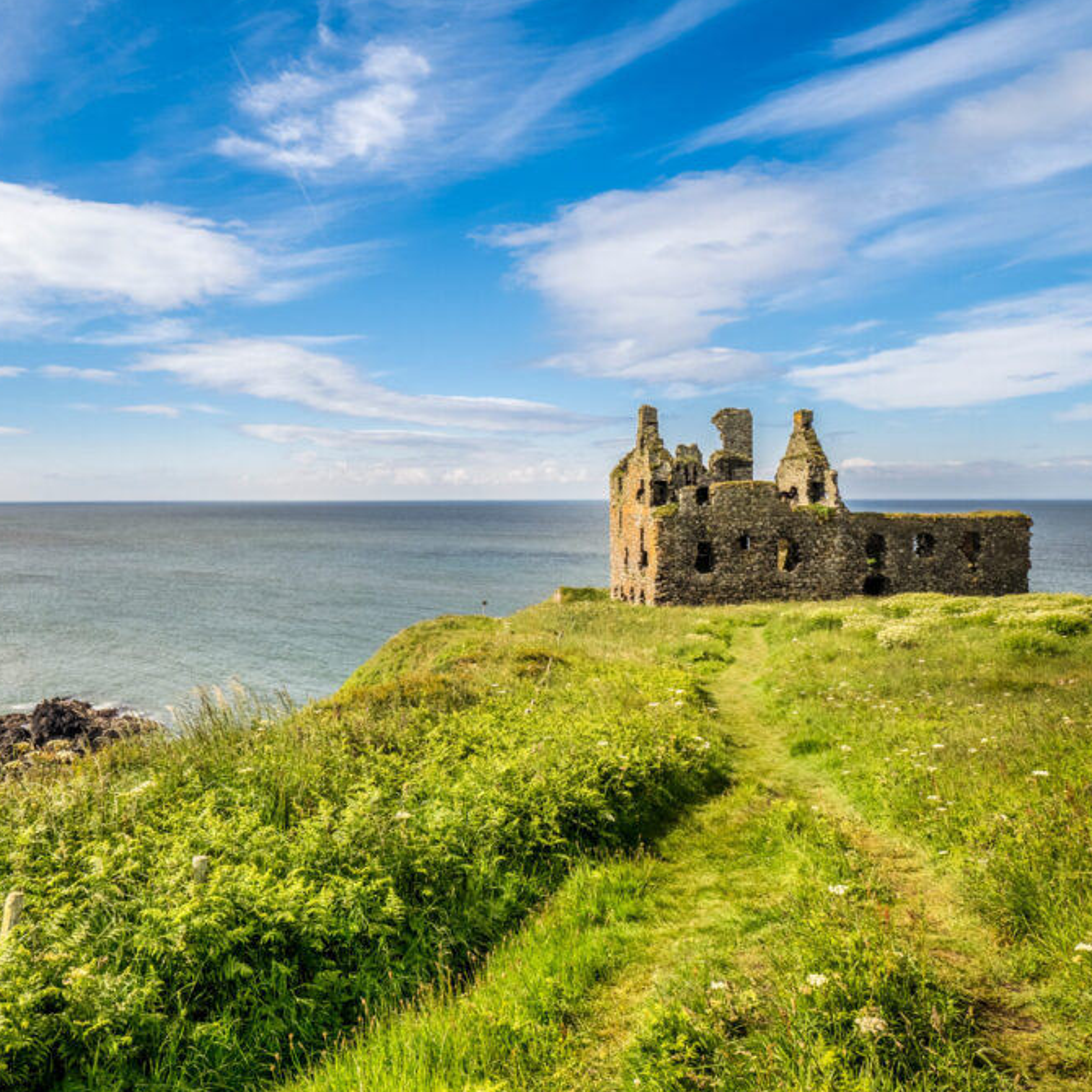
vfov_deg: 58.9
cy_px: 486
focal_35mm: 27
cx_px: 394
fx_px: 964
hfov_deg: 58.2
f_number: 5.6
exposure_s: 1/4000
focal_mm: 10
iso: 200
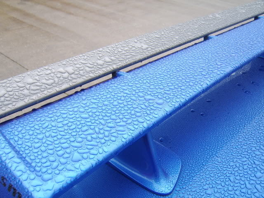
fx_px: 236
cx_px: 132
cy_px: 99
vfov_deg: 45.4
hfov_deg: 58.4
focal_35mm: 31
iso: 71
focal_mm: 8.13
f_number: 2.7
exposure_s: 1/42
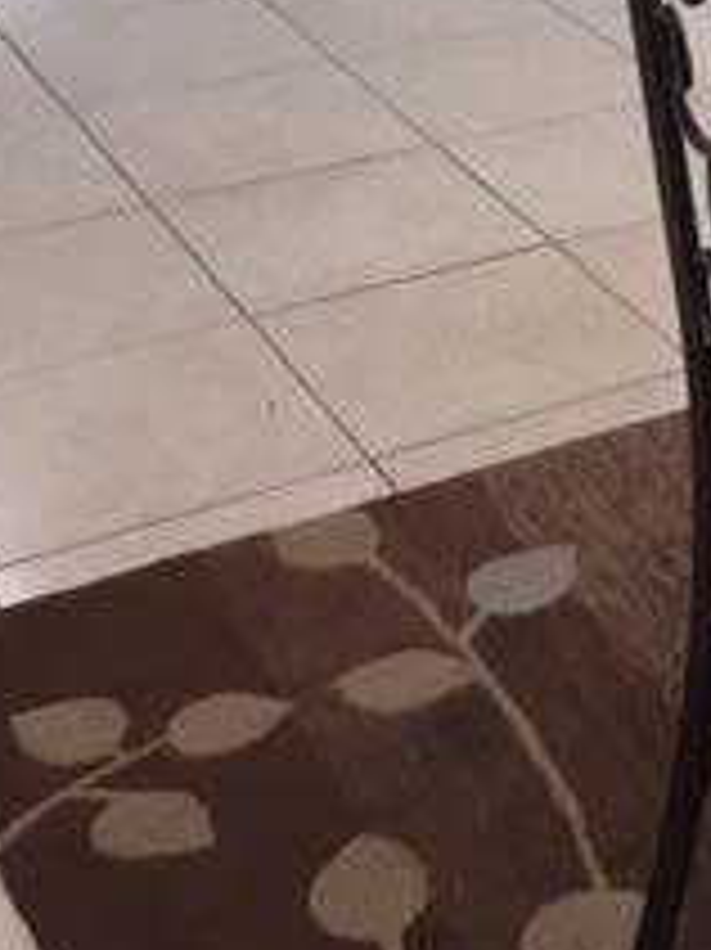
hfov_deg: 15.5
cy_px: -464
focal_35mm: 88
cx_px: 1048
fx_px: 2412
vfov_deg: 19.5
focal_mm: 4.15
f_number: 2.2
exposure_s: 1/30
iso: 80
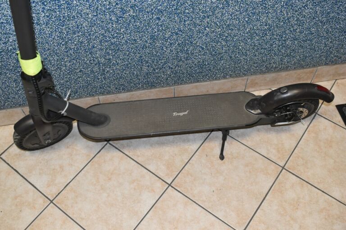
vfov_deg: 36.9
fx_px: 346
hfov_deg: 53.1
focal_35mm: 36
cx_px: 173
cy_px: 115
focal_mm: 24
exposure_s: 1/60
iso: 1250
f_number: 7.1
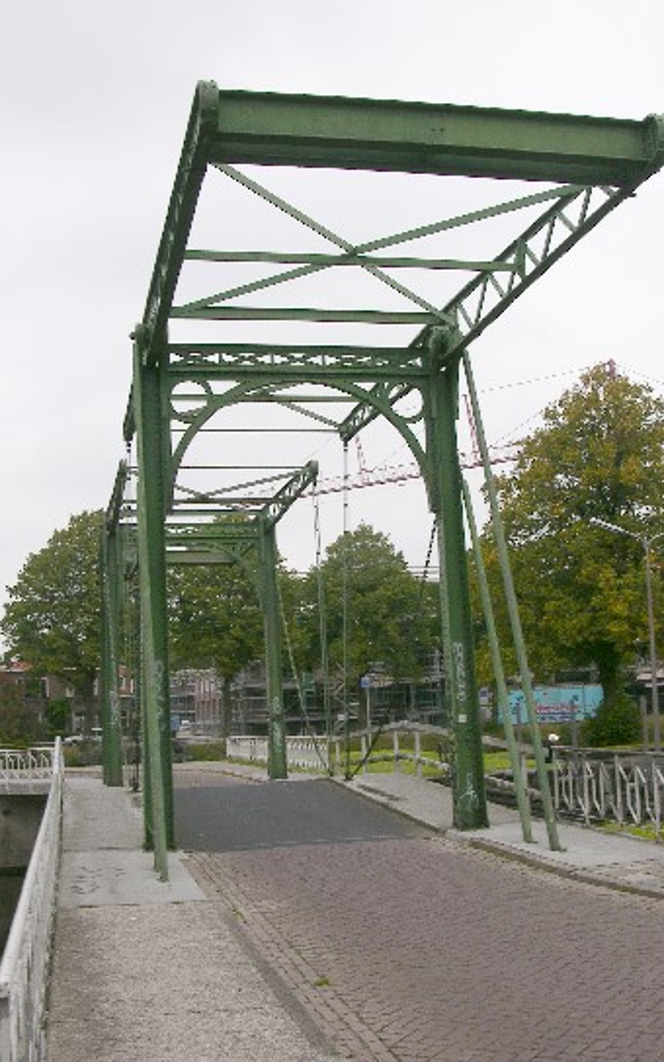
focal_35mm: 40
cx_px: 320
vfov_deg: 49.3
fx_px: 1158
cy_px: 511
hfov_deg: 32.0
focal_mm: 8.9
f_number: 7.1
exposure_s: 1/113
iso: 50
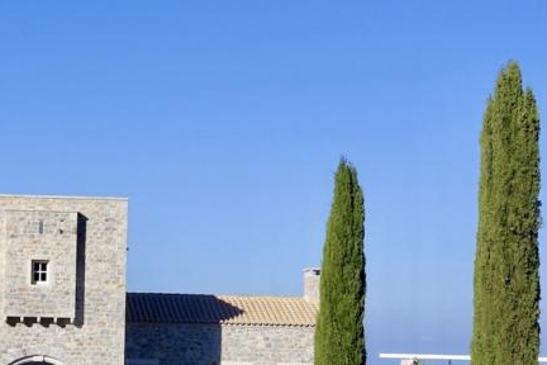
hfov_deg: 24.3
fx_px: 1231
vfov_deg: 16.6
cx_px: 51
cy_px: 323
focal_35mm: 81
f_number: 5.6
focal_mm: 12.64
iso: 125
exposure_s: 1/125
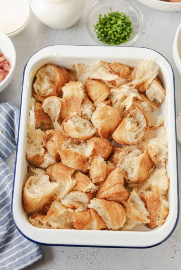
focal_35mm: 50
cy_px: 135
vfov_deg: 39.6
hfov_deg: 27.0
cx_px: 90
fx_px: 377
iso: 125
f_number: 4
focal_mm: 50
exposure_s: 1/60
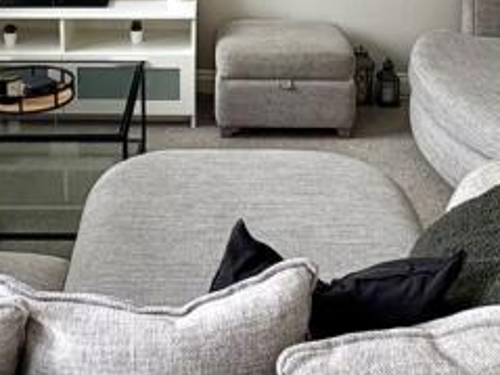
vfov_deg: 22.5
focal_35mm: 60
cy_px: -73
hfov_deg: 32.2
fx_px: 866
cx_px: 215
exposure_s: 1/132
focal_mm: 2.22
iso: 100
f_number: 2.2
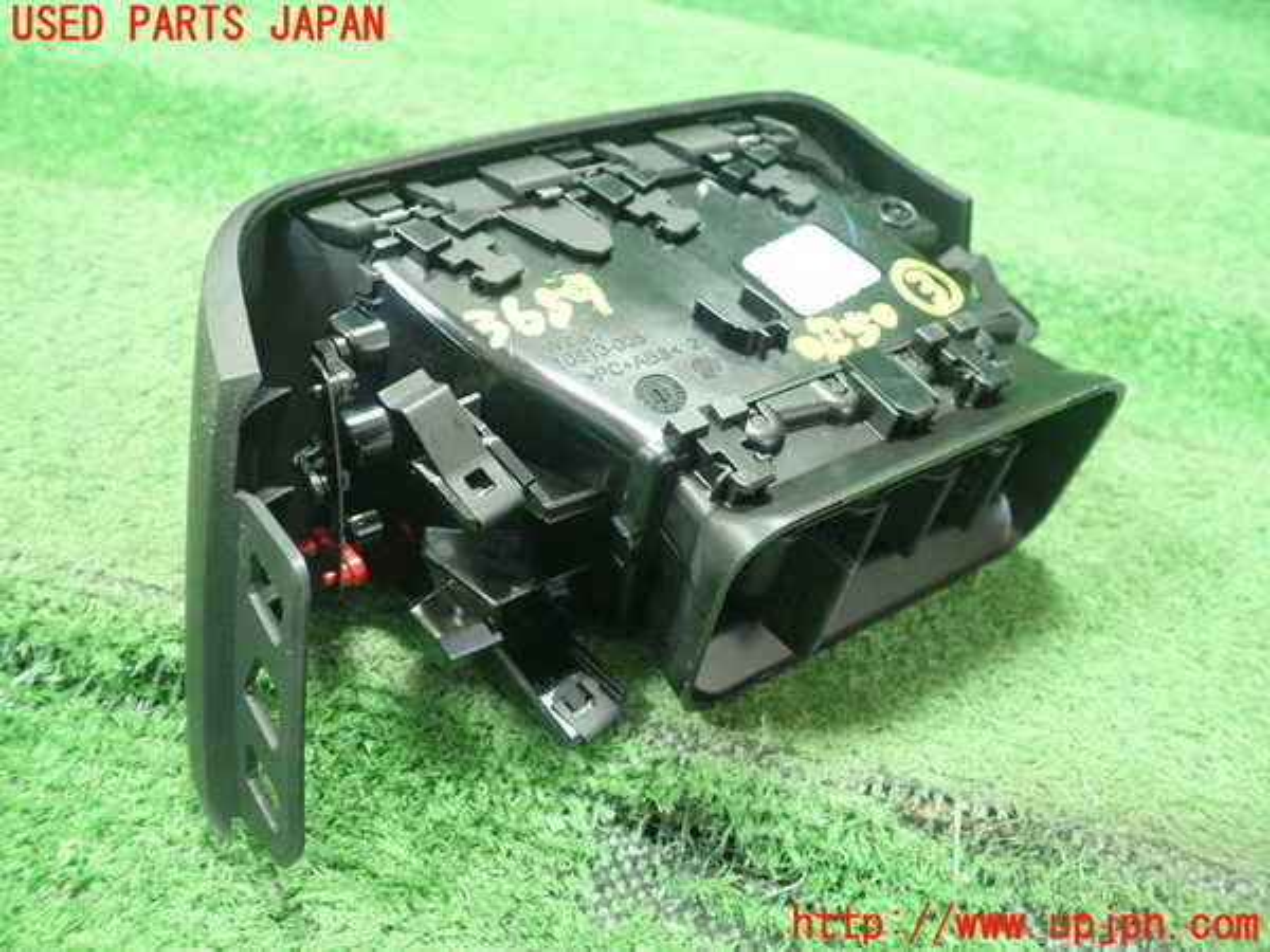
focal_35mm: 30
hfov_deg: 60.0
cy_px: 476
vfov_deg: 46.8
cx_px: 635
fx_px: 1101
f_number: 2.3
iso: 800
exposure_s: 1/80
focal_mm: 5.5
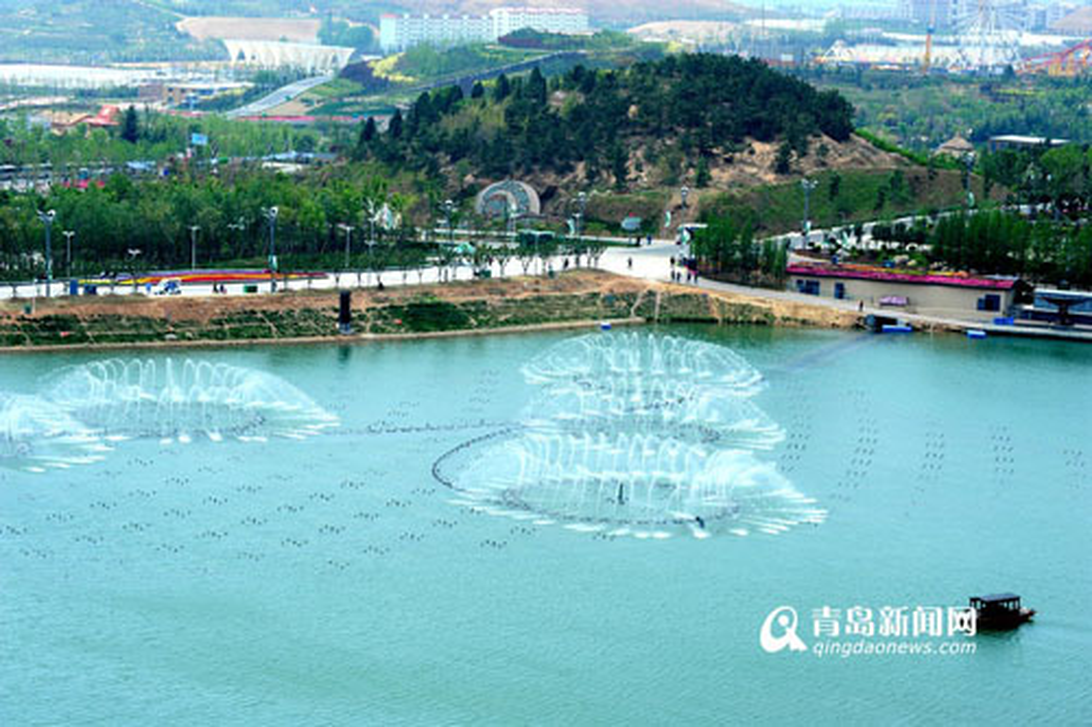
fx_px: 3184
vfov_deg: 13.0
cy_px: 364
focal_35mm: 105
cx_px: 546
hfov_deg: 19.5
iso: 200
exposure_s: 1/320
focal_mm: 105
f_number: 11
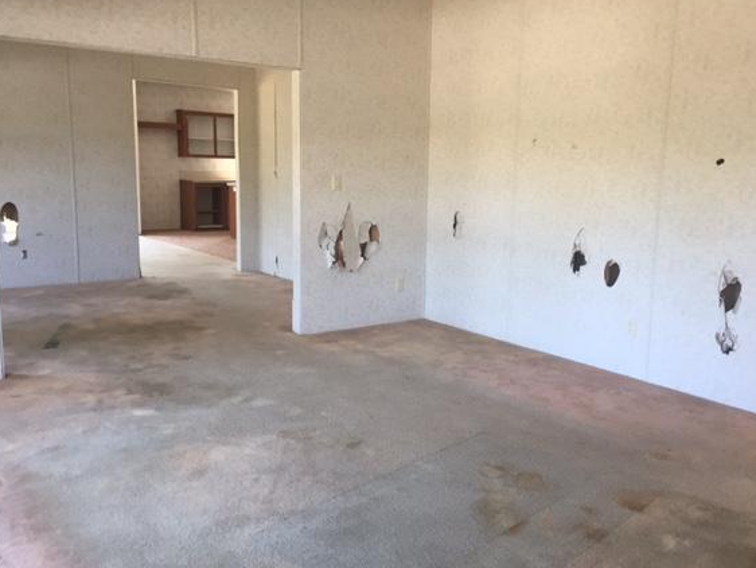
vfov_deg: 43.0
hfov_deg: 55.2
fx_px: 721
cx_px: 424
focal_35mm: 33
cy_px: 288
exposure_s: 1/30
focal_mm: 4.15
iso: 32
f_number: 2.2
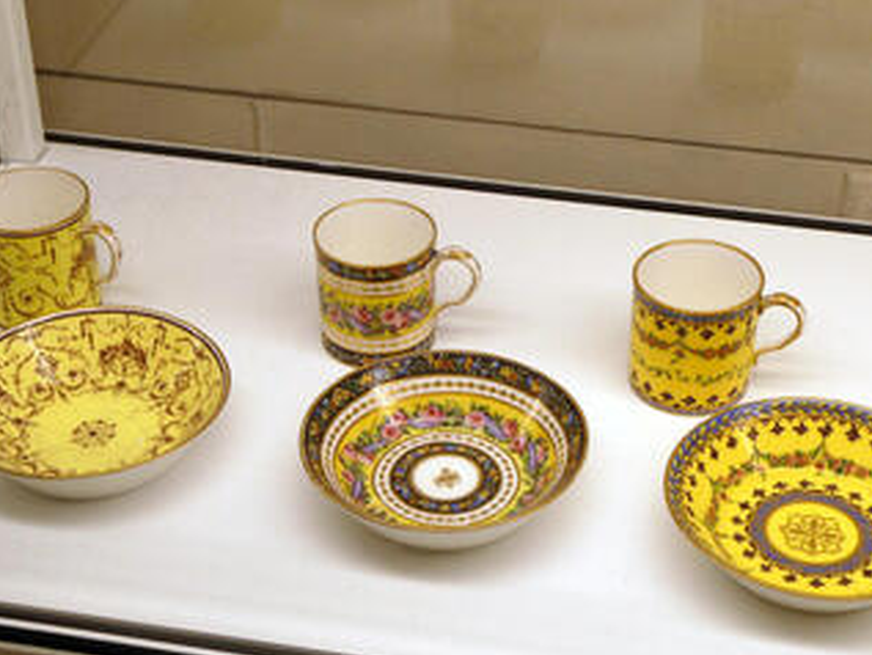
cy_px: 388
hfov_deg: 27.0
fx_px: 1814
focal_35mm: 72
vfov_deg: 20.4
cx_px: 451
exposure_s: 1/80
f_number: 4.2
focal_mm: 10.3
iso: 160
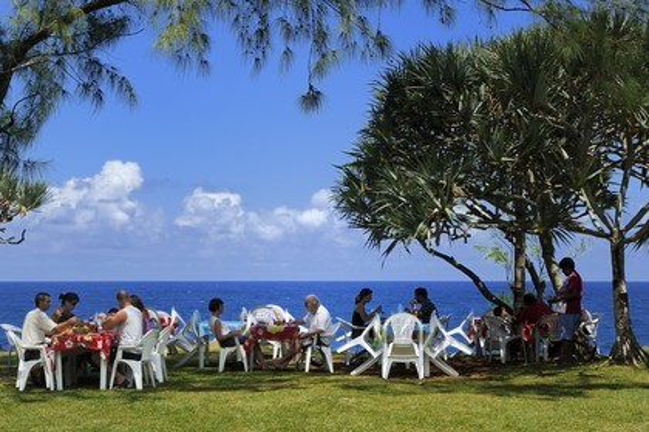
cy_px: 216
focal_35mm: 92
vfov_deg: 14.9
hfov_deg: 22.1
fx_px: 1658
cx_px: 324
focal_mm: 92
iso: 200
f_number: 14
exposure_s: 1/250
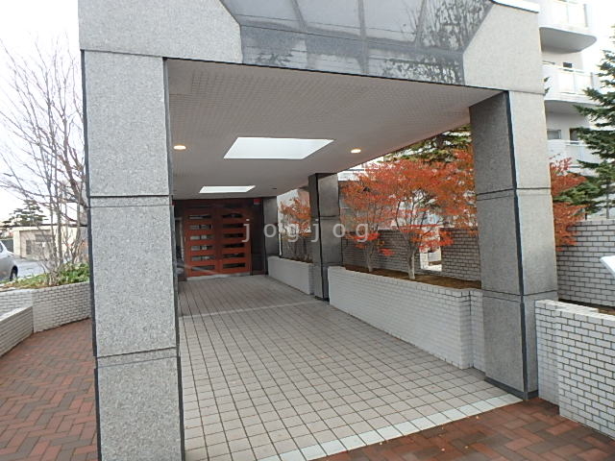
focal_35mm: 21
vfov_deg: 63.4
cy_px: 230
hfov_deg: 79.0
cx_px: 308
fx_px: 373
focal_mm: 3.7
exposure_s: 1/100
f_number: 3.5
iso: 200
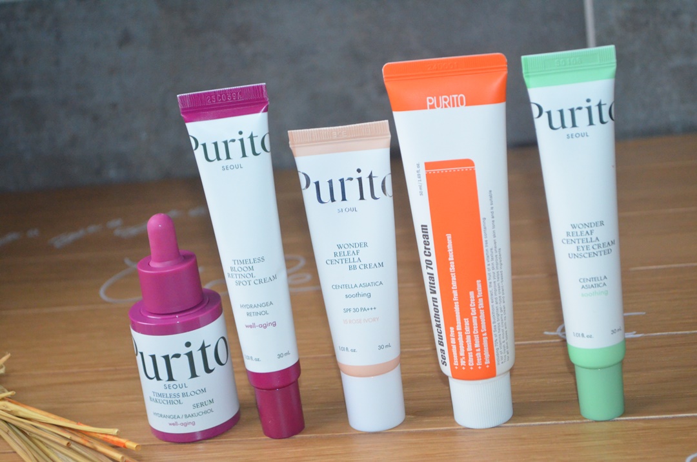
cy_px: 231
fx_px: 1594
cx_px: 348
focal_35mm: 82
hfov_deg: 24.7
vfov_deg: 16.5
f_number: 5.6
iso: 2800
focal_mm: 55
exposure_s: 1/60
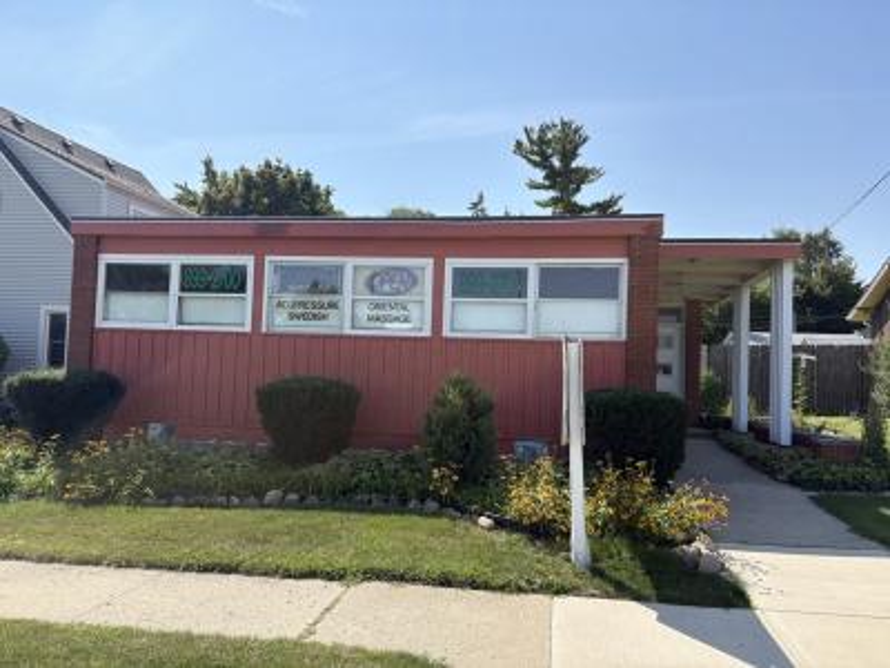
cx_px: 445
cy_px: 334
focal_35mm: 26
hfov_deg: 67.3
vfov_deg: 53.1
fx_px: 668
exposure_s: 1/2747
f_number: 1.6
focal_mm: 5.96
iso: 64
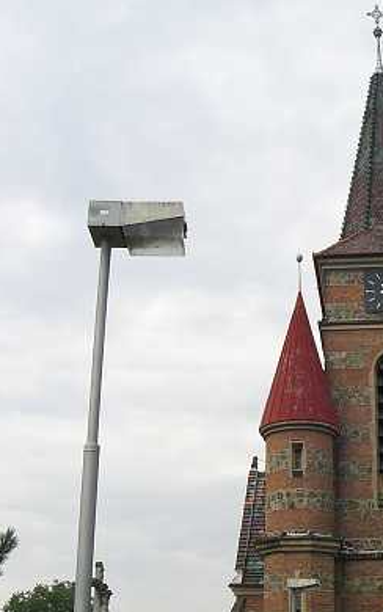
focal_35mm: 62
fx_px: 1035
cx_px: 348
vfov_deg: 32.5
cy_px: 443
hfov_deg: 20.5
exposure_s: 1/640
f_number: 4.4
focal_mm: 6.3
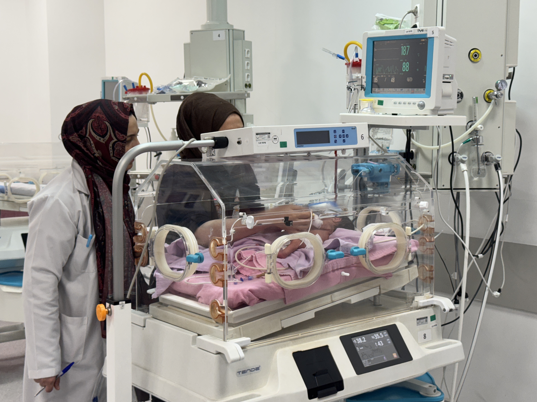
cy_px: 197
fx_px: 791
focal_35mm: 51
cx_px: 270
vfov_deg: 28.6
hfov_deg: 37.5
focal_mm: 6.76
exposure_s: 1/50
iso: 64
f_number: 1.78
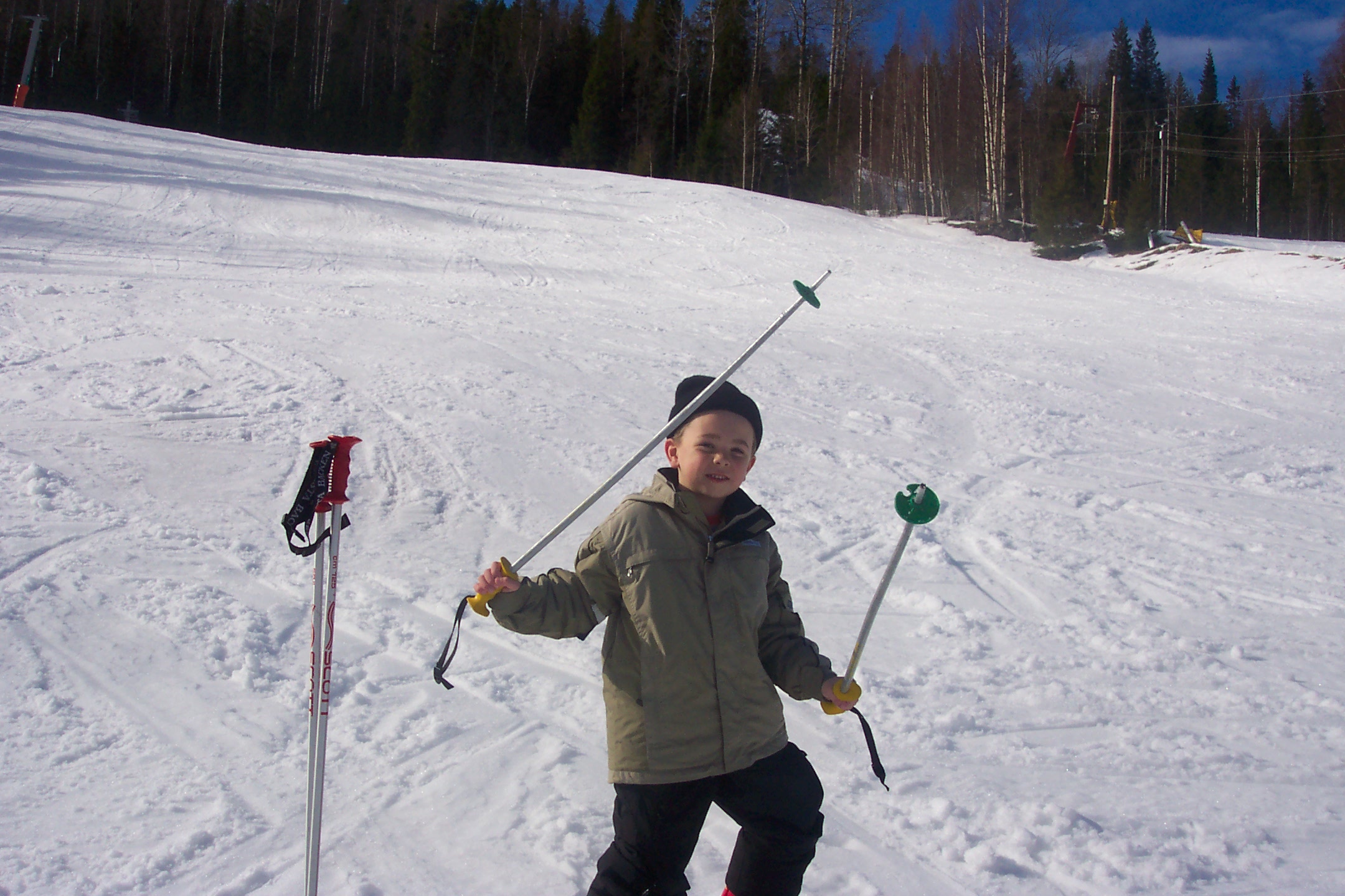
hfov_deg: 50.7
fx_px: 1420
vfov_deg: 35.1
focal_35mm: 38
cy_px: 448
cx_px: 672
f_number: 4.8
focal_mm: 8
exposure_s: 1/1000
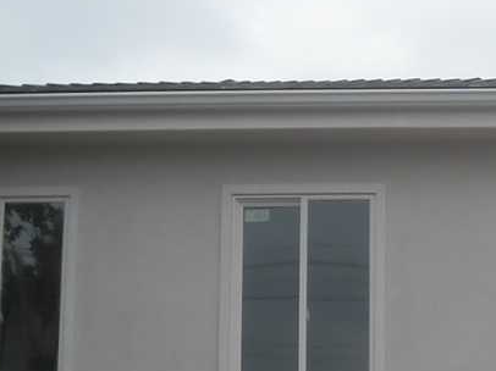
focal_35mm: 115
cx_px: 462
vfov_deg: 12.9
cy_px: 228
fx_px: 1647
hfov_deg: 16.9
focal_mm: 5.7
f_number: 5.6
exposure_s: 1/478
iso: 64
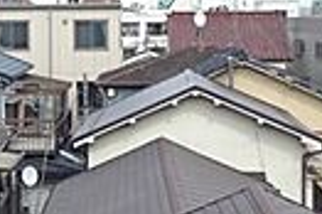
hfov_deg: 16.1
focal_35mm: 126
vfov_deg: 10.8
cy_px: 59
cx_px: 49
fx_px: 1126
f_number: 2.4
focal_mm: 4.12
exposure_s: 1/686
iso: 50
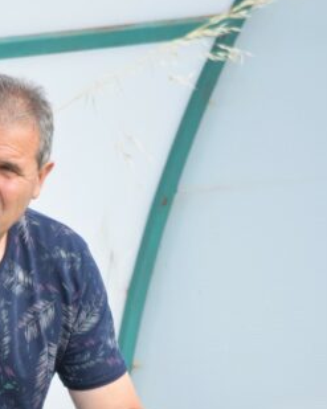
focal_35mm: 951
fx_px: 11510
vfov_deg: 2.0
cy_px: 300
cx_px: -29
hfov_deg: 1.6
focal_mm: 300
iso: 800
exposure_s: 1/800
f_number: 5.6
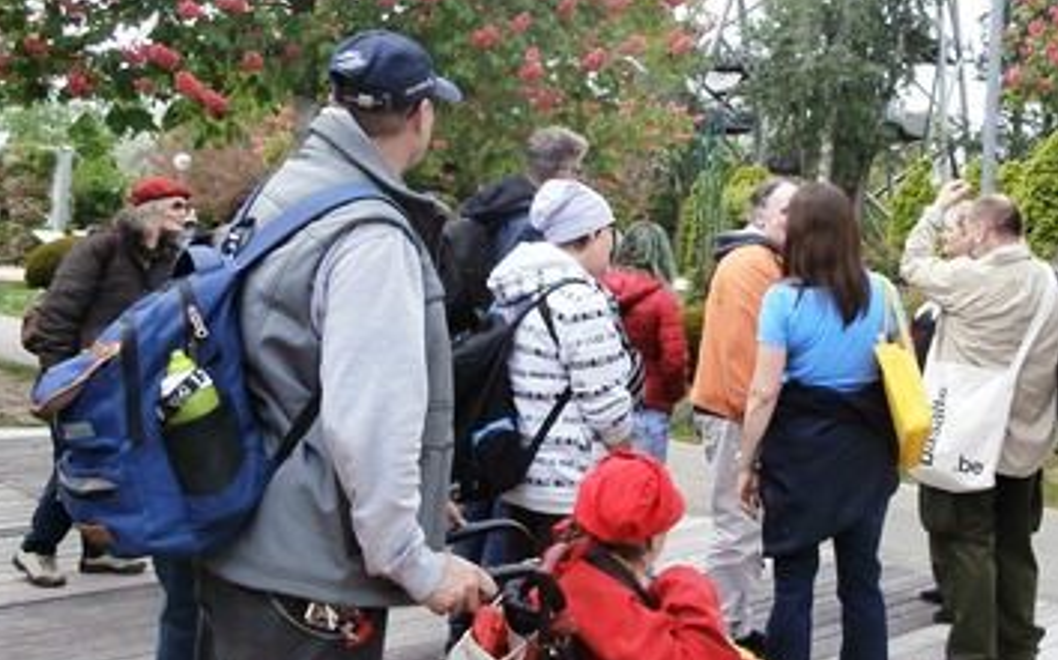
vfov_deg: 27.7
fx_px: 1326
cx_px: 693
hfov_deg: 43.0
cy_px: 197
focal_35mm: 46
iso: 100
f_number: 7.9
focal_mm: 4.2
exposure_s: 1/80
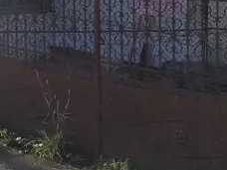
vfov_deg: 14.0
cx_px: 20
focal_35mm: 101
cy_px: -63
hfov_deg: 19.1
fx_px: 662
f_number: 1.65
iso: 50
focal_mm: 6.19
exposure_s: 1/1672
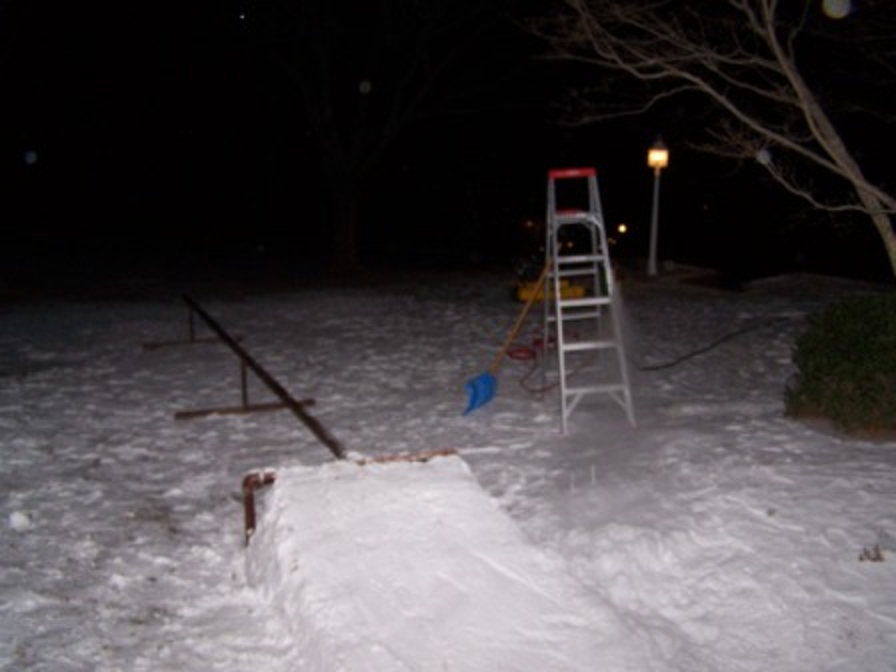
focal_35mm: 38
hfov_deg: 49.0
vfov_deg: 37.7
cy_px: 336
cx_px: 448
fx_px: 984
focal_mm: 6.3
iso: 140
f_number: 2.8
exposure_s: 1/60
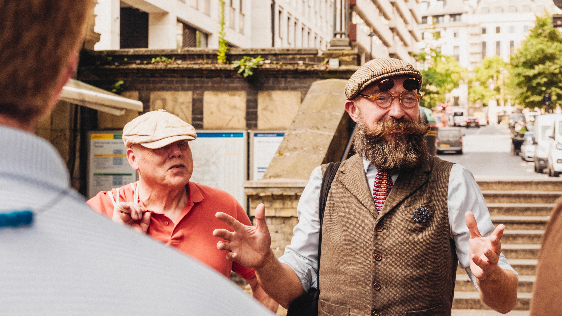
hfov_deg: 27.8
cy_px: 118
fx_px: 1133
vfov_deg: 15.9
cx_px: 316
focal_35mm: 76
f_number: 8
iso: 400
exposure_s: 1/320
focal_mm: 52
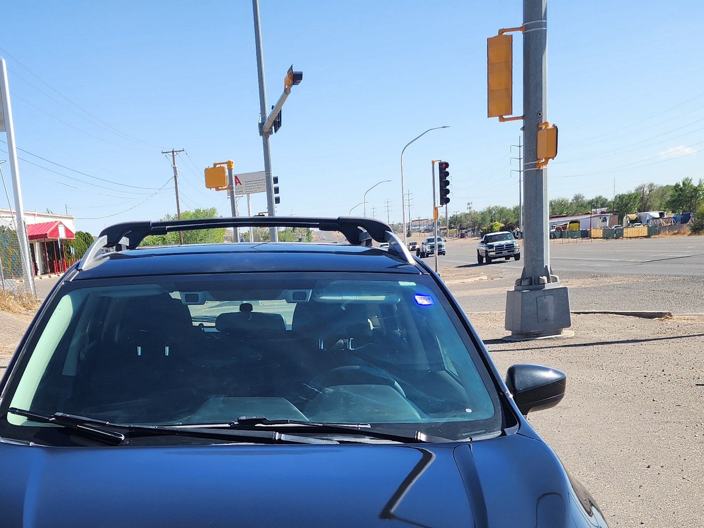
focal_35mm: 54
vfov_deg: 25.3
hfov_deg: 35.1
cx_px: 212
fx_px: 1098
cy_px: 569
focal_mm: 6.4
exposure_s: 1/654
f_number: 1.8
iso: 12
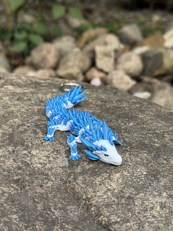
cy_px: 116
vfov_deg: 39.7
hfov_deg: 30.3
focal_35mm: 48
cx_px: 86
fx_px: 320
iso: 64
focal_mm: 6.76
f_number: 1.78
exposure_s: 1/1222
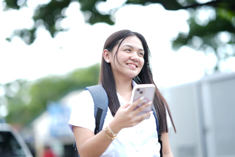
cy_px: 78
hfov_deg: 23.9
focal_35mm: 85
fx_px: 555
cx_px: 118
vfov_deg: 16.1
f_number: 1.4
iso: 50
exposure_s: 1/500
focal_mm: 85
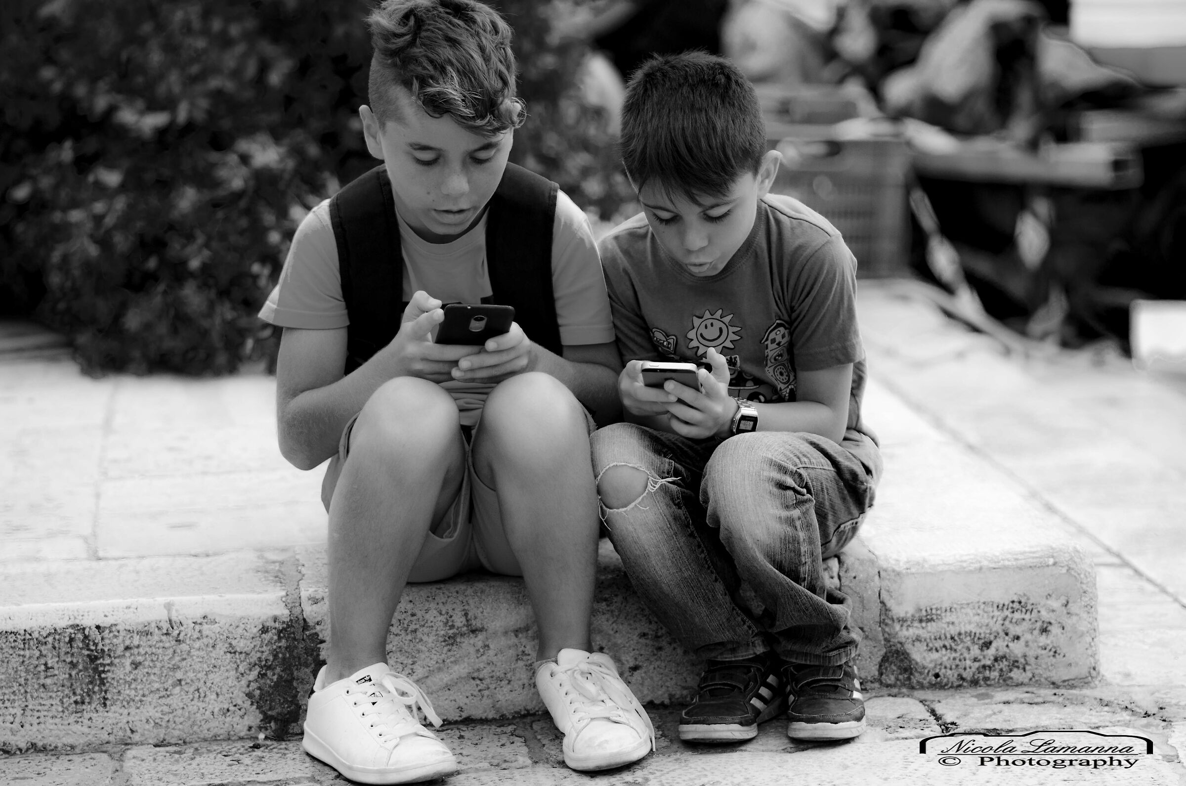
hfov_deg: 16.1
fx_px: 4192
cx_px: 593
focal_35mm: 128
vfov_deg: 10.7
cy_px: 393
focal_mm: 85
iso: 200
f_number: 2.2
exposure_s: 1/400
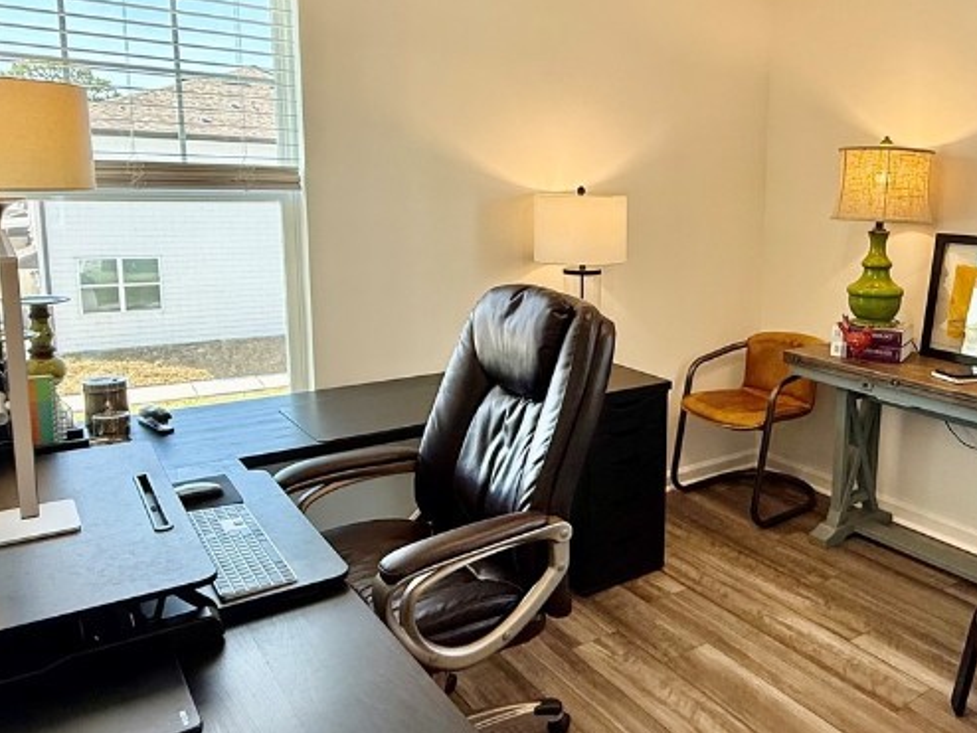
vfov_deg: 48.1
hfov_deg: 58.7
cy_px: 306
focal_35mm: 29
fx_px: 819
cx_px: 722
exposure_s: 1/120
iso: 125
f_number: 2.2
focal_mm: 2.22
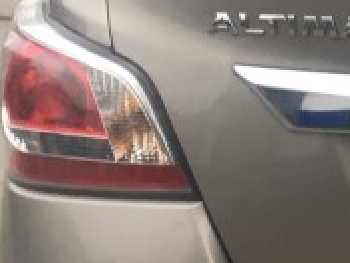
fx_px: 1709
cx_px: 630
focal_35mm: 169
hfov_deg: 10.9
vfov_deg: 8.8
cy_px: 122
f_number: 2.2
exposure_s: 1/40
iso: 25
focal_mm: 4.15
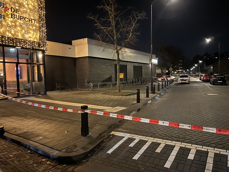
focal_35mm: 26
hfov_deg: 67.3
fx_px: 172
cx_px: 114
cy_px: 86
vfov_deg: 53.1
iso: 1000
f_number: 1.5
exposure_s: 1/17
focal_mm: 5.7
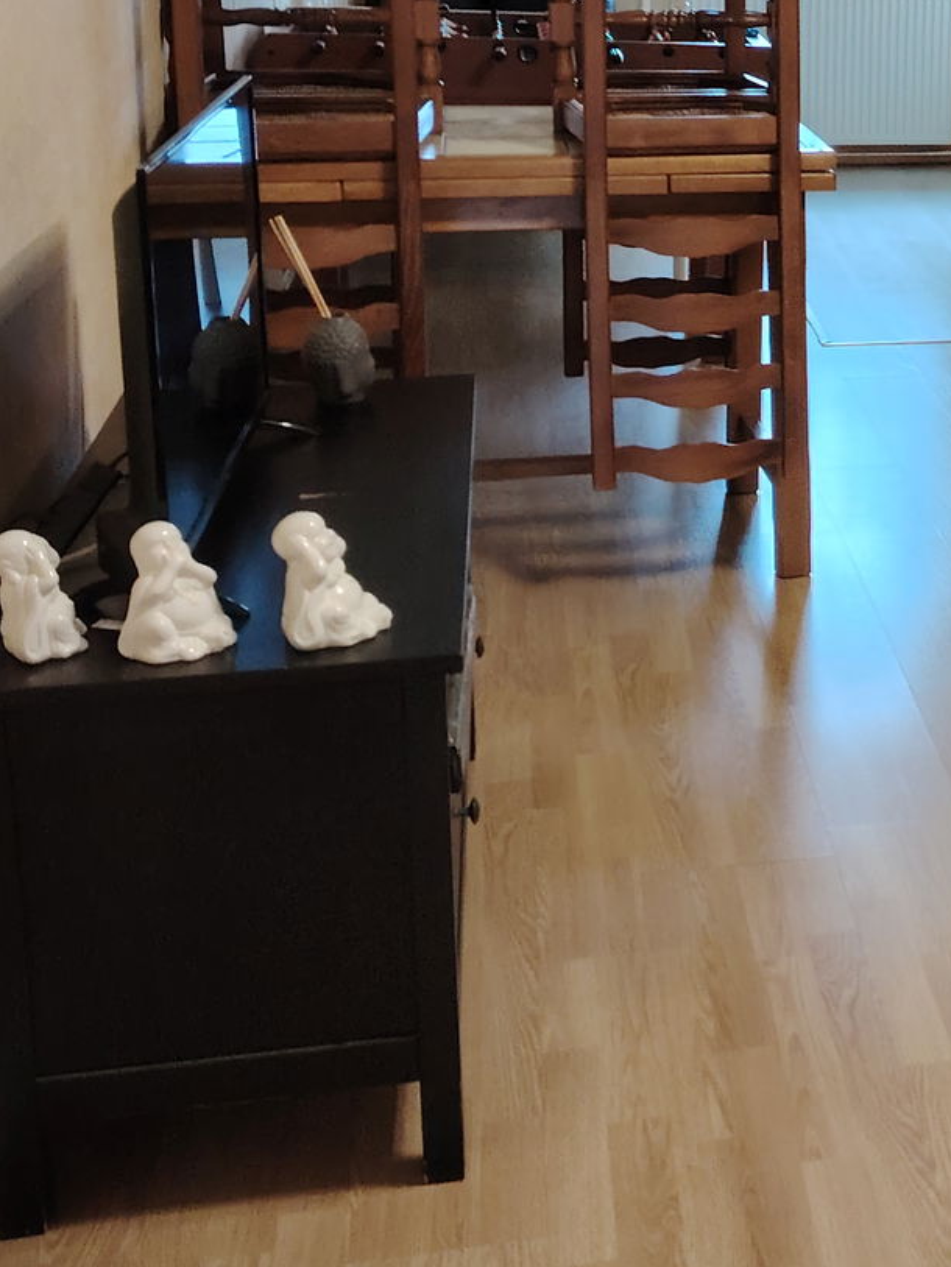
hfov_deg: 21.8
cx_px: 1096
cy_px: 263
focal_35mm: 63
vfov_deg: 30.0
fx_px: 2307
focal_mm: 5.25
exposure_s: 1/100
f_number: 1.75
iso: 3491
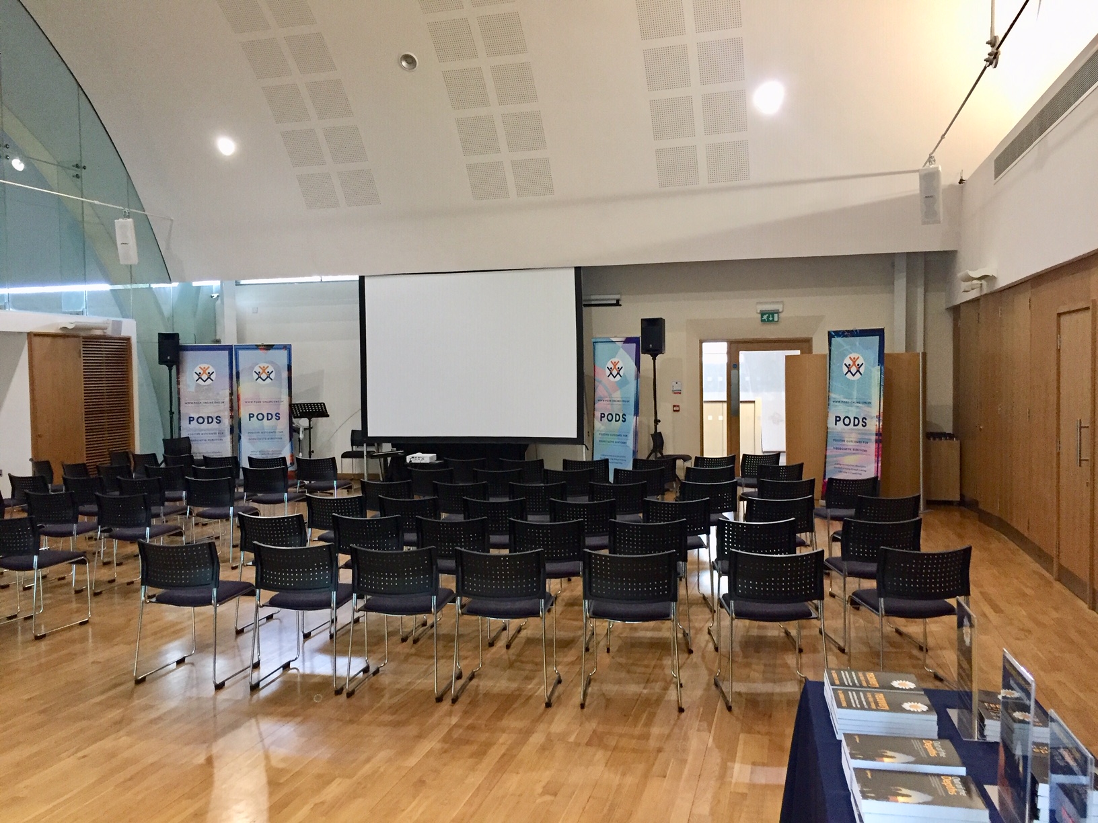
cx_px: 549
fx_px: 920
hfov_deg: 61.7
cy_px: 412
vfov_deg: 48.2
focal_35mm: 29
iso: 250
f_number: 2.2
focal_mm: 4.15
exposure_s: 1/33
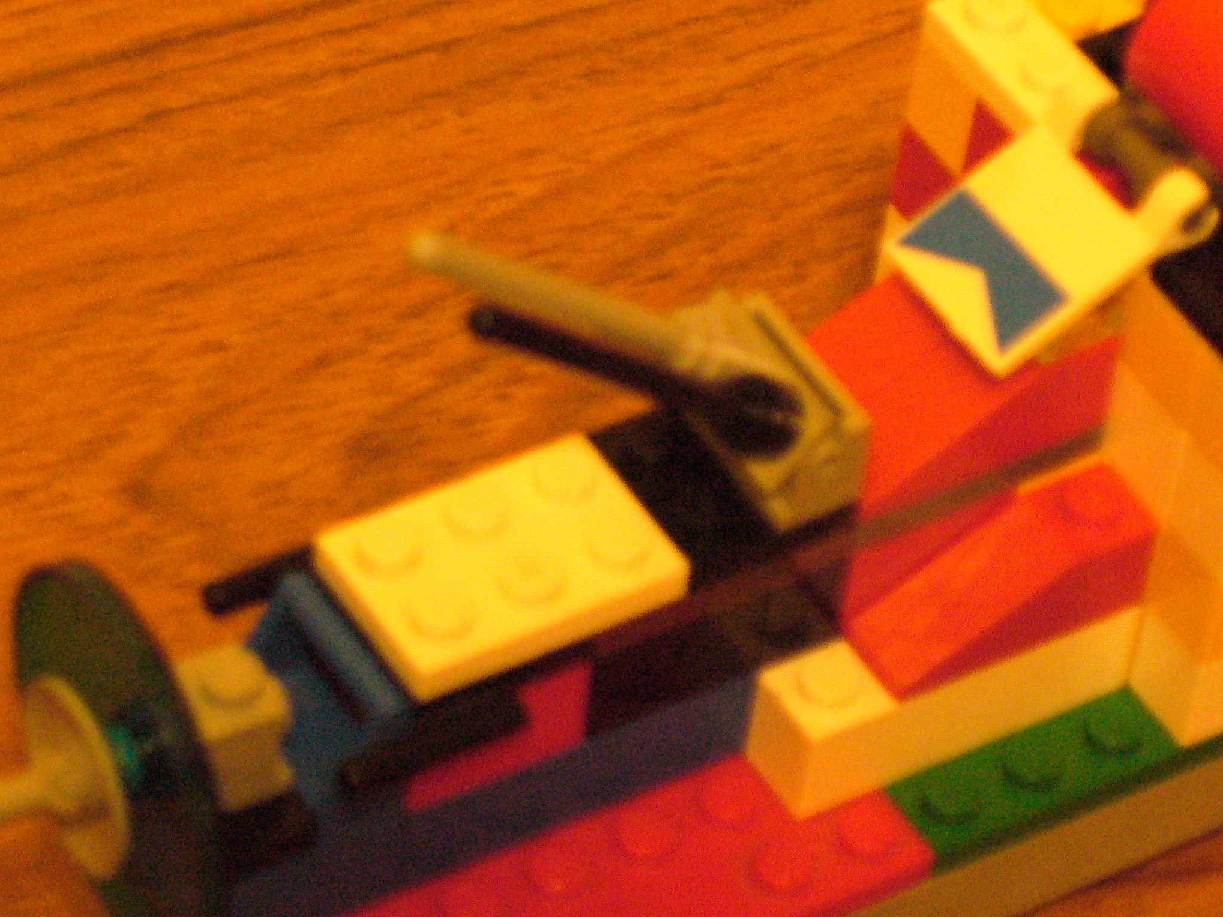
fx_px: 7171
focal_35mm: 203
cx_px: 613
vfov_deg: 7.3
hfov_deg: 9.7
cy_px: 460
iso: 400
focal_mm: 24.3
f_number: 3.9
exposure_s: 1/8
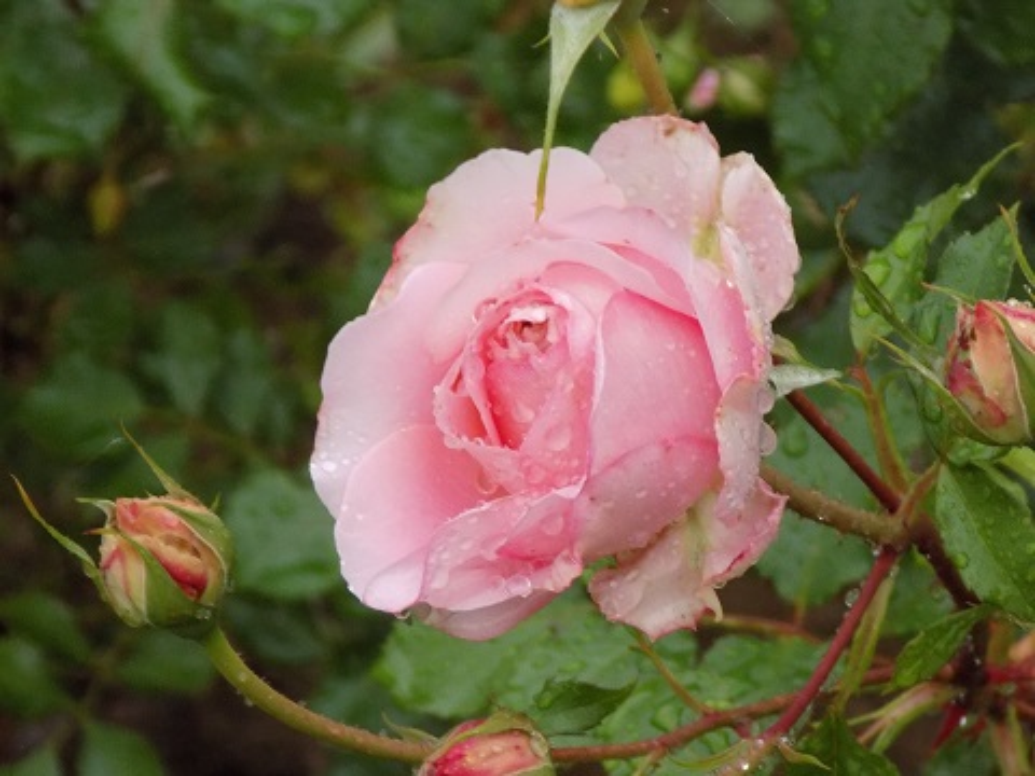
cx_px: 518
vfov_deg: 4.7
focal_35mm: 317
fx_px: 9478
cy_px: 388
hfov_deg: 6.3
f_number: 5.9
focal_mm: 56.4
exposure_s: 1/15
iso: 400
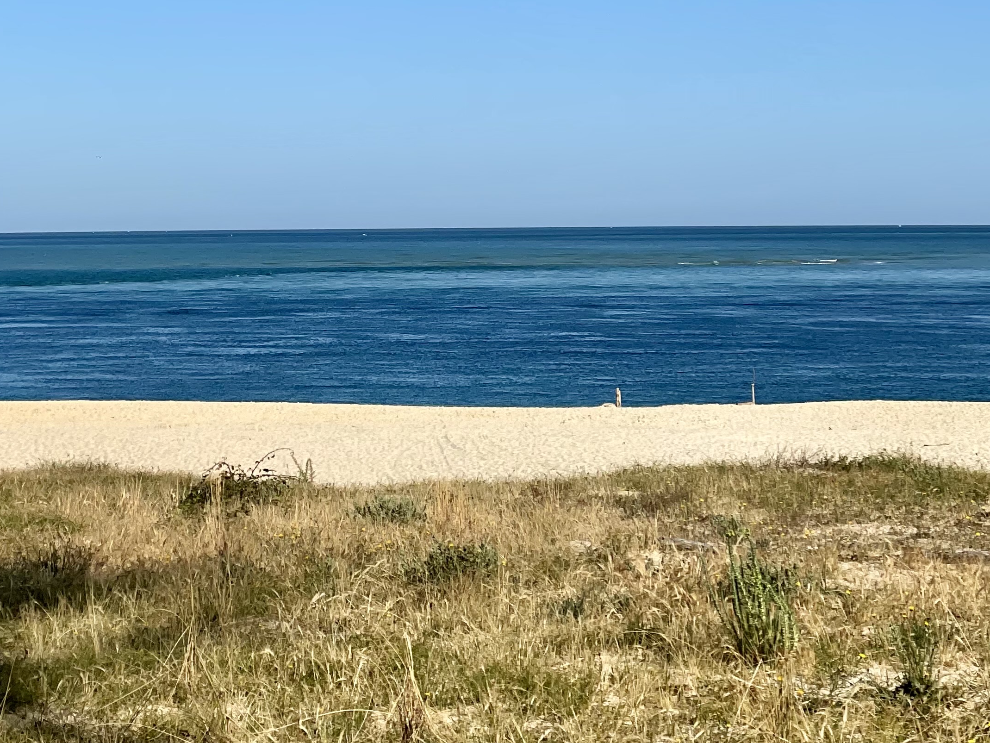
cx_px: 458
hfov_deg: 20.0
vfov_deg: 14.7
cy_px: -75
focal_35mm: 98
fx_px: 2803
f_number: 2
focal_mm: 6
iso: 25
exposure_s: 1/2660
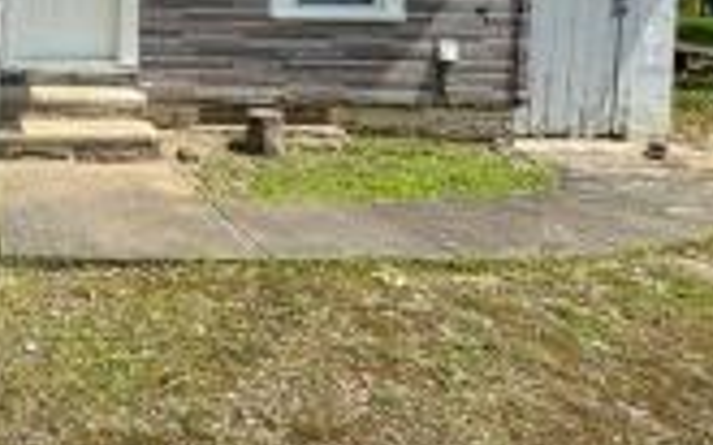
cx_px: -9
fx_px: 699
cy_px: -26
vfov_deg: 31.8
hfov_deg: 45.2
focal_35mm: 36
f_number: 2.2
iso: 50
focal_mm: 2.22
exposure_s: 1/1143
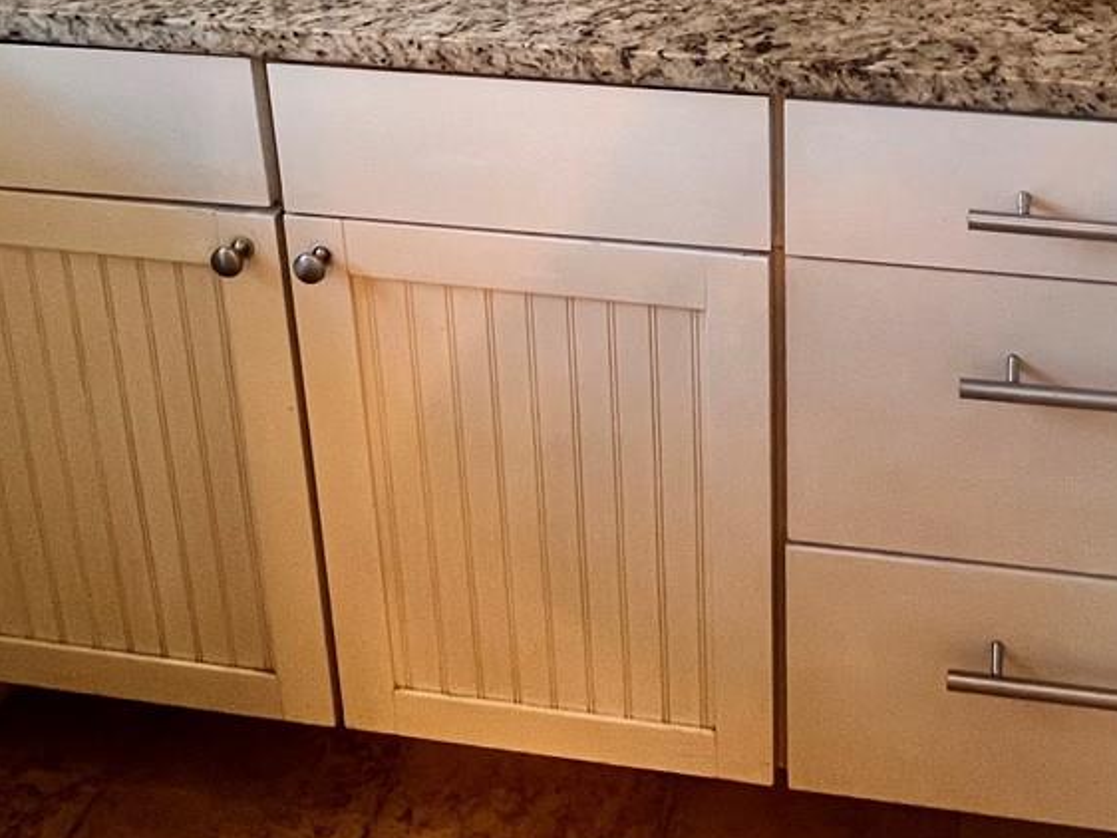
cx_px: 855
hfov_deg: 48.0
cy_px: -207
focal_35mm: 37
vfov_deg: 31.4
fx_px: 1194
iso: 200
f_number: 1.8
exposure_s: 1/60
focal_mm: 1.57
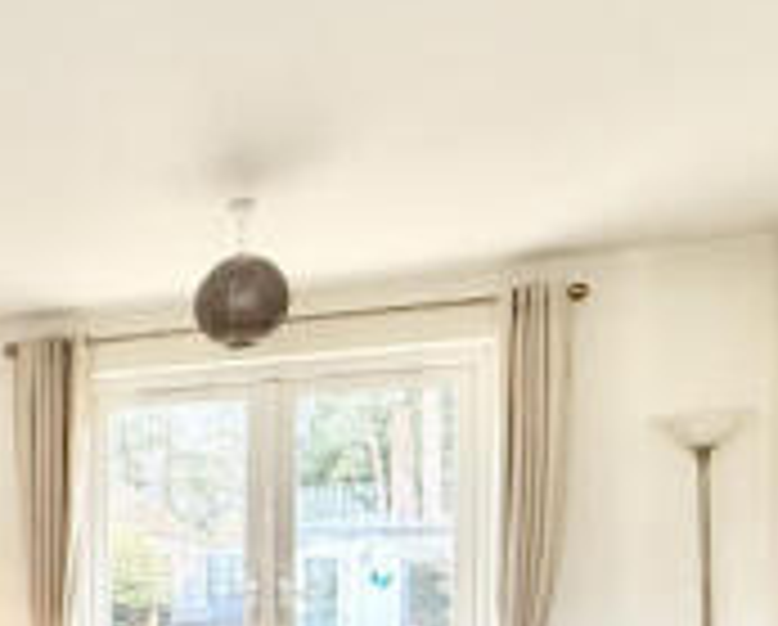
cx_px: -173
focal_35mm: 46
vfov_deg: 30.8
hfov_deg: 32.6
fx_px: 1061
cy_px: 606
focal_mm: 2.22
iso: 250
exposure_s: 1/100
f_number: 2.2
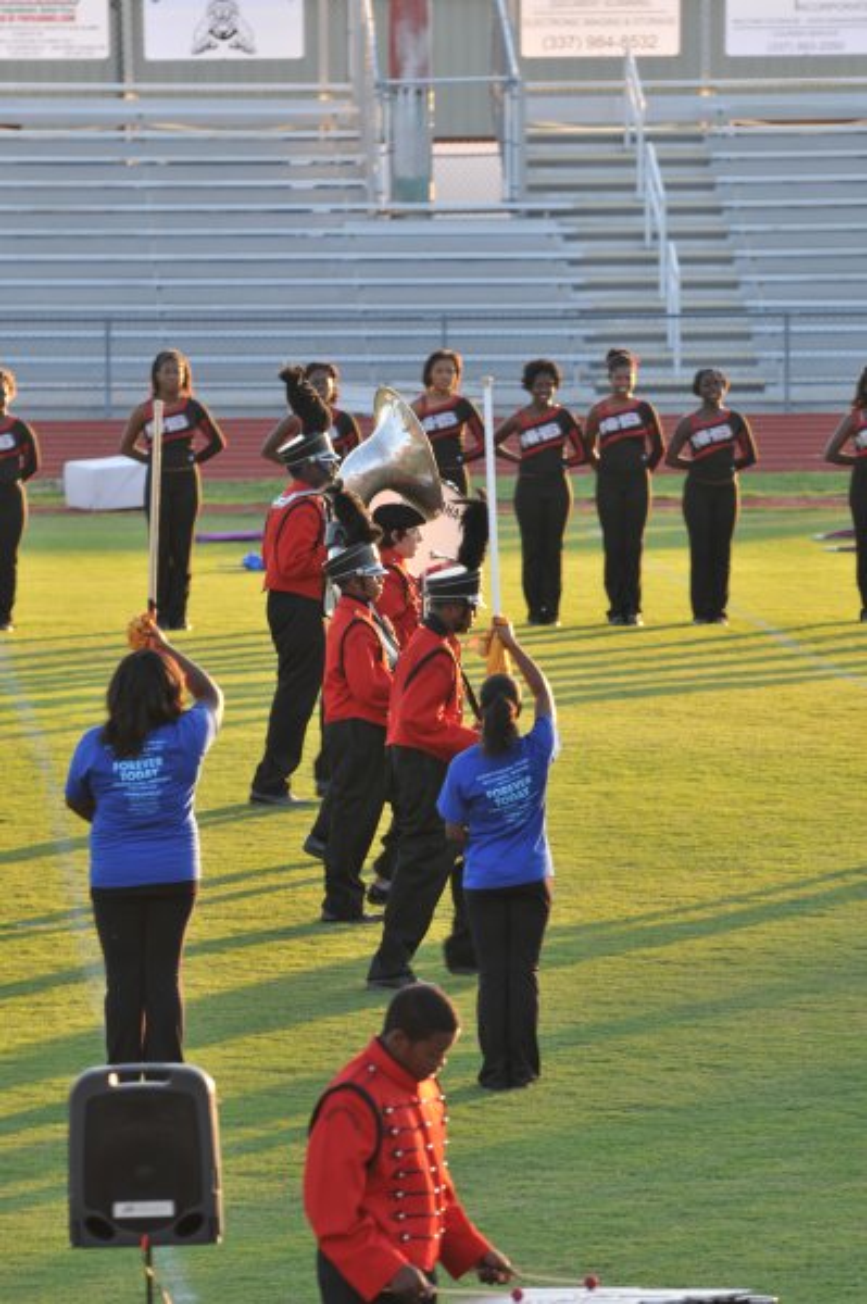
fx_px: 10855
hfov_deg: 4.6
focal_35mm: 300
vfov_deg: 6.9
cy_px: 652
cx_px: 434
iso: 200
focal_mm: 200
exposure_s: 1/125
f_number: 5.6
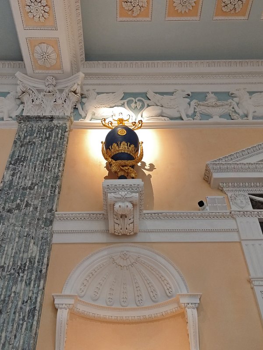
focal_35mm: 31
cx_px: 132
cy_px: 175
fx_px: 314
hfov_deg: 45.4
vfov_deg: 58.4
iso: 4400
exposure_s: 1/33.3
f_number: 1.9
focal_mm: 5.52
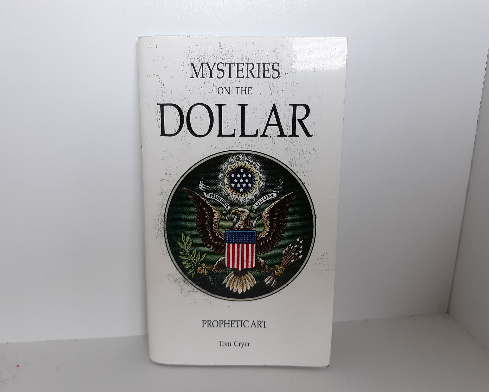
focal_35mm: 30
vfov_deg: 48.5
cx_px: 239
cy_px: 194
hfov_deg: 58.8
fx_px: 434
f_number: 1.7
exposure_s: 1/50
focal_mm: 3.7
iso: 40
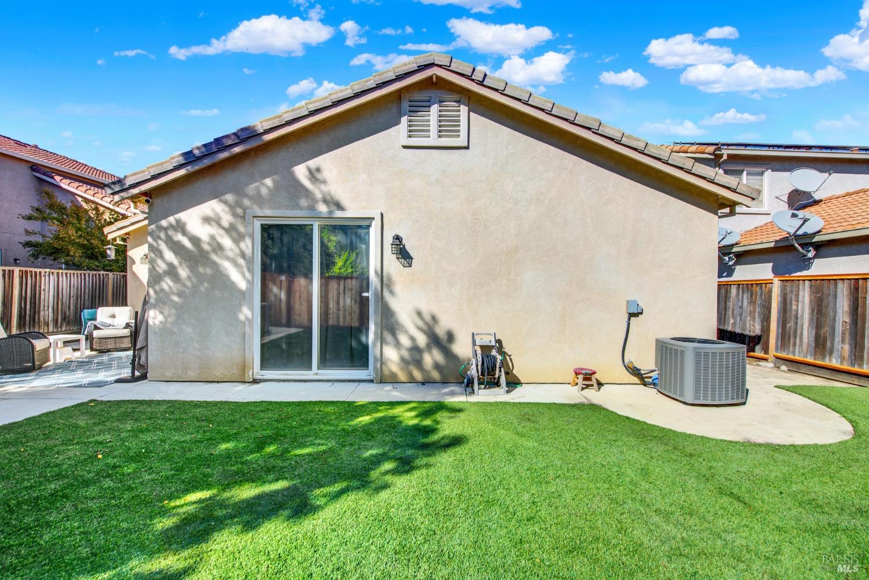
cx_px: 434
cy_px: 290
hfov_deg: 104.2
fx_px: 338
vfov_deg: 81.3
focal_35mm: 14
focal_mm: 14
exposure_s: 1/80
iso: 100
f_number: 14
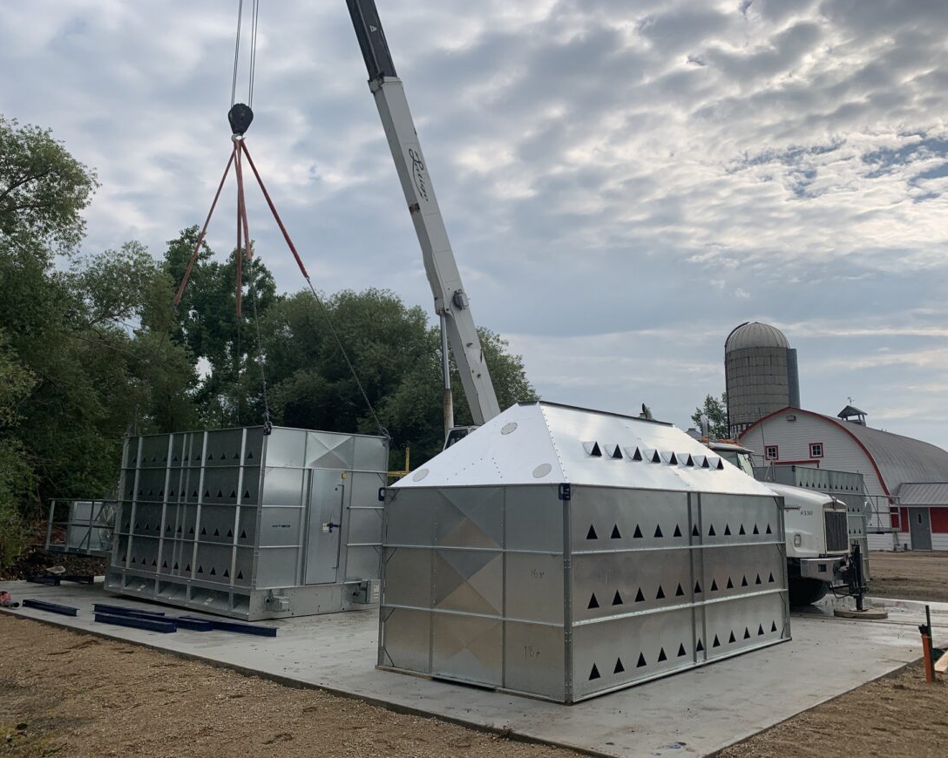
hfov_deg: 62.2
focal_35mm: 28
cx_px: 493
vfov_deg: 51.5
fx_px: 785
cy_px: 382
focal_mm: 4.25
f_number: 1.8
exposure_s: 1/4902
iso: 25
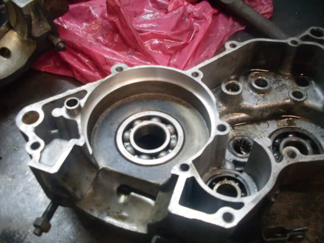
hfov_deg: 49.0
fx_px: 356
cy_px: 122
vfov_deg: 37.7
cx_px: 162
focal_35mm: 38
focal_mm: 6.3
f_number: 2.8
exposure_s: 1/20
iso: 200
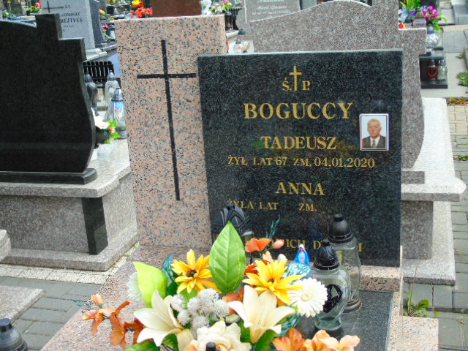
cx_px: 234
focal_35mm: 46
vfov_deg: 31.5
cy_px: 176
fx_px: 622
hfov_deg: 41.2
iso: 80
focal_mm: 8.2
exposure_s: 1/400
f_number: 4.1
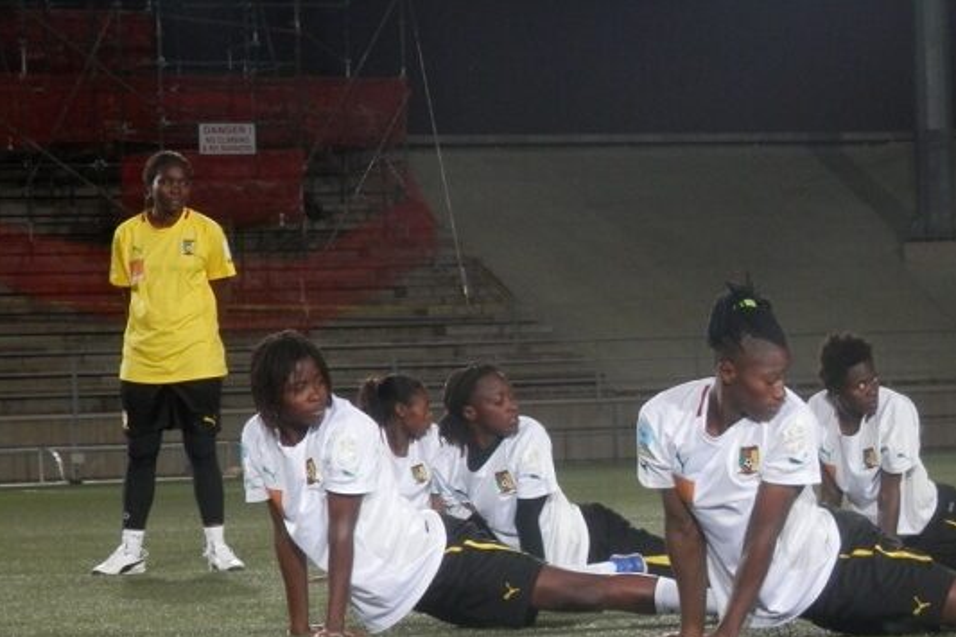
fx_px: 4752
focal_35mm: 179
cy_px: 465
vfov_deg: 7.7
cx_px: 636
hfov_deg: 11.5
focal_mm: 22.9
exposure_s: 1/40
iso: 200
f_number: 5.3
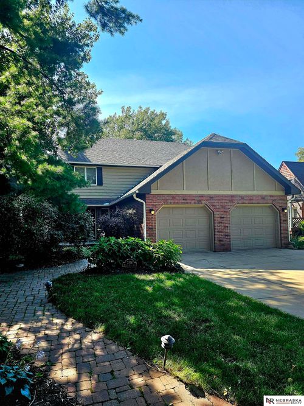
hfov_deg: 58.9
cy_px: 203
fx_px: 269
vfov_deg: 73.9
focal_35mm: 23
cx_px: 152
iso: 20
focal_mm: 6.3
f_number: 1.7
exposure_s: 1/455
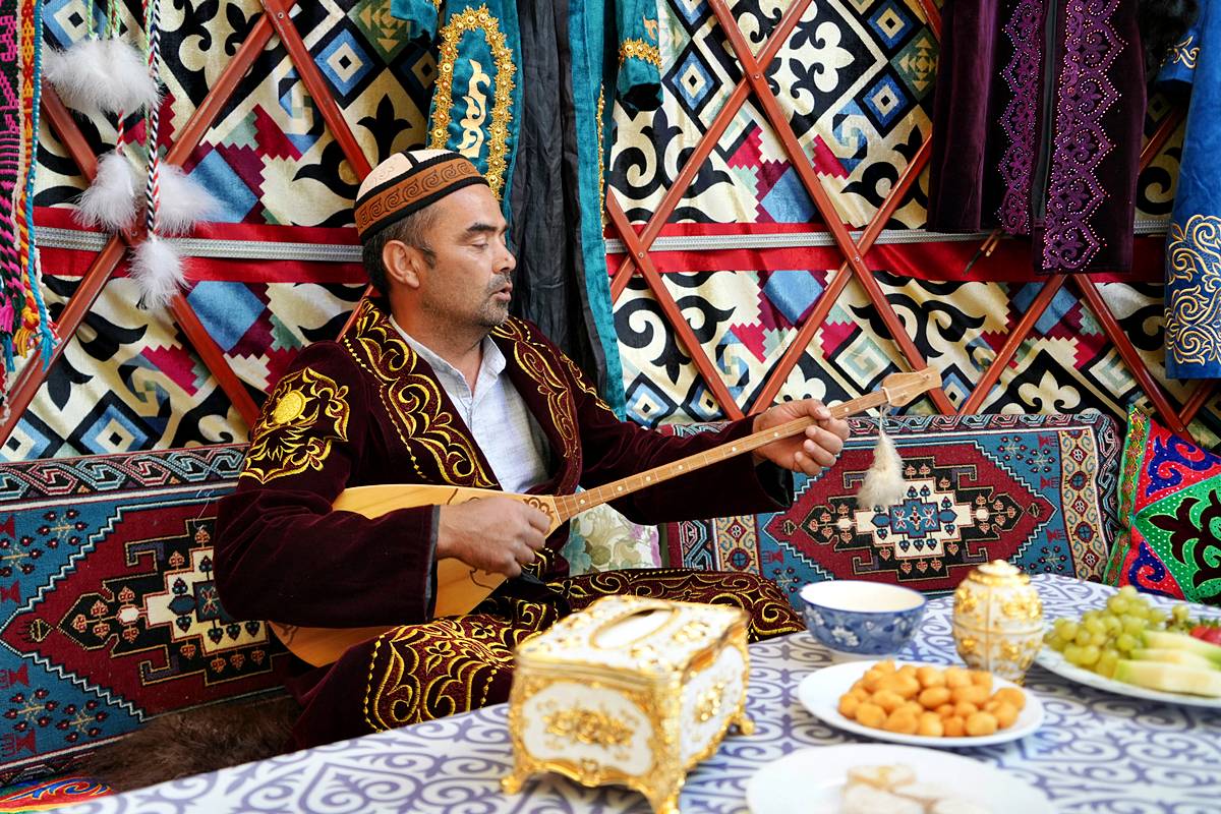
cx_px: 610
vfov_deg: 40.0
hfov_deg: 57.2
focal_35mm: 33
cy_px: 407
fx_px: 1119
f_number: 4
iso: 1000
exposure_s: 1/160
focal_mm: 33
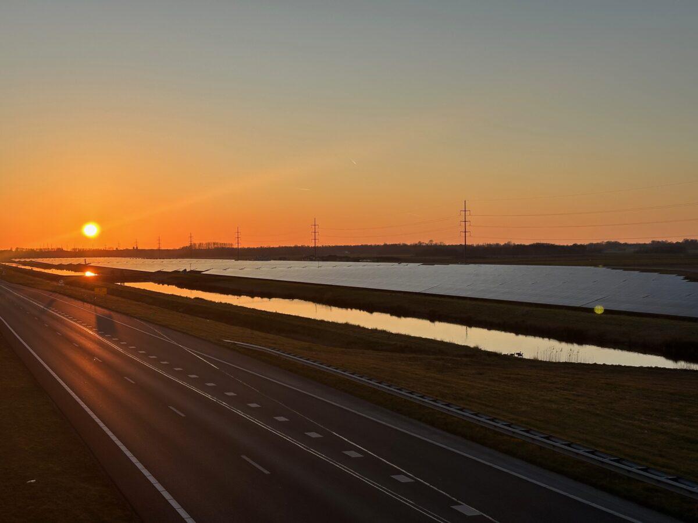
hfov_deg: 39.7
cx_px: 349
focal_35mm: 48
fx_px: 968
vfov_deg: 30.3
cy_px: 262
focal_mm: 6.86
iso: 64
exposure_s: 1/2469
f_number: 1.78
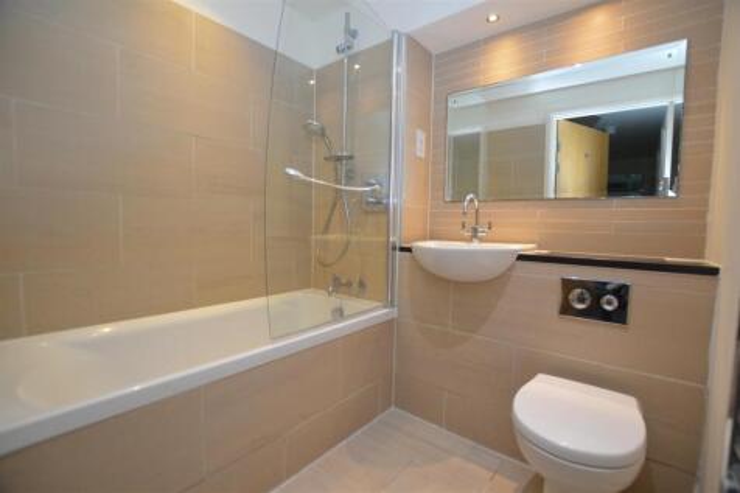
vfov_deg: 77.3
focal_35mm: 15
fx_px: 308
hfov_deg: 100.4
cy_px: 246
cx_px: 370
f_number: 3.5
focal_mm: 10
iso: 500
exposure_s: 1/60
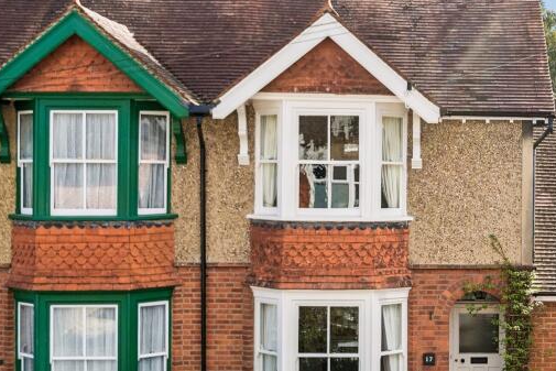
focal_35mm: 71
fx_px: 1097
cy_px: 191
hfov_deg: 27.4
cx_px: 500
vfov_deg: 19.2
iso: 320
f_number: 9
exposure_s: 1/640
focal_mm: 35
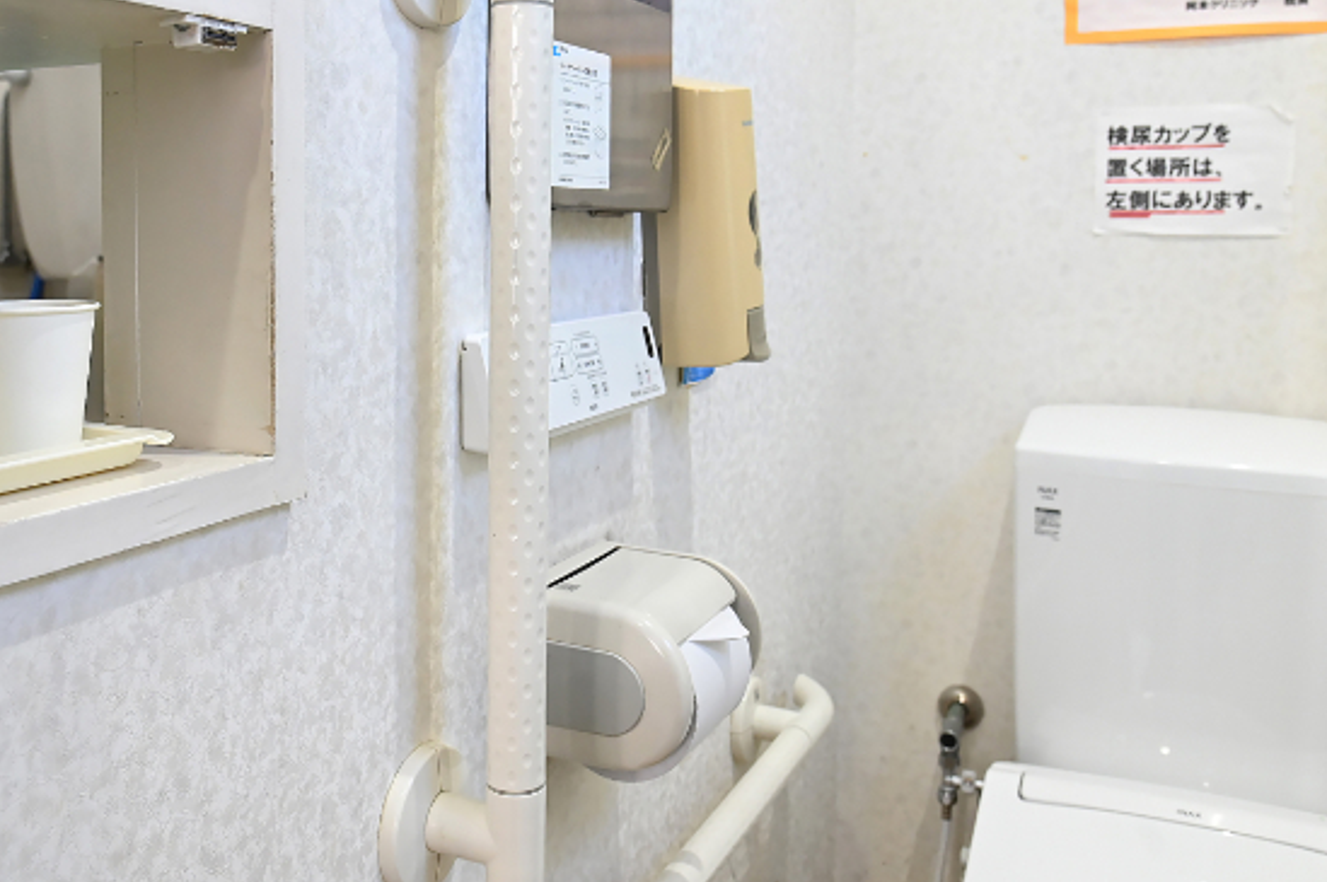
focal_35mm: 35
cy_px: 277
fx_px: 1289
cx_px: 583
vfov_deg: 37.3
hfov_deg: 54.3
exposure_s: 1/100
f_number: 5.6
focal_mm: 24
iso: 1600
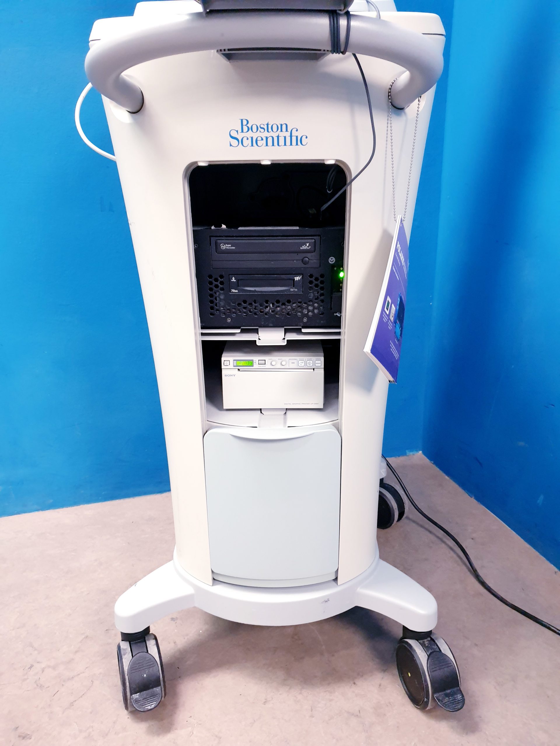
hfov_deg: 53.1
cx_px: 280
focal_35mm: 26
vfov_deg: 67.3
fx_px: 561
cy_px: 373
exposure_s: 1/50
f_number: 1.5
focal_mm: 4.3
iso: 250
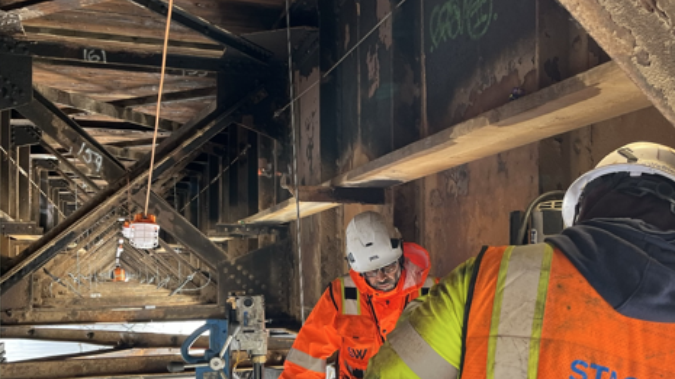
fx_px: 698
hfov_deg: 51.6
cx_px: 345
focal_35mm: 39
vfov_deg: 30.1
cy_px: 258
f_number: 1.6
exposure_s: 1/122
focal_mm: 5.1
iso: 100
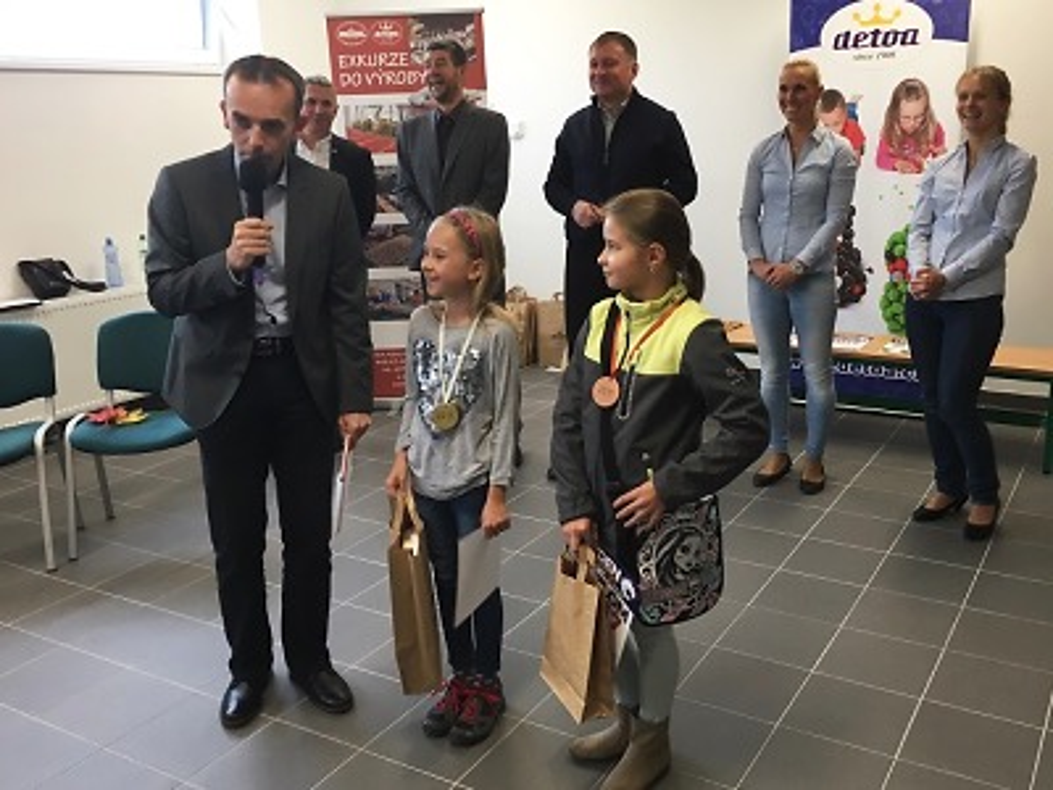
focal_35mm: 29
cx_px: 526
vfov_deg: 48.2
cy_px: 395
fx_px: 882
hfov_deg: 61.7
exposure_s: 1/33
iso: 64
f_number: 2.2
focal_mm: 4.15
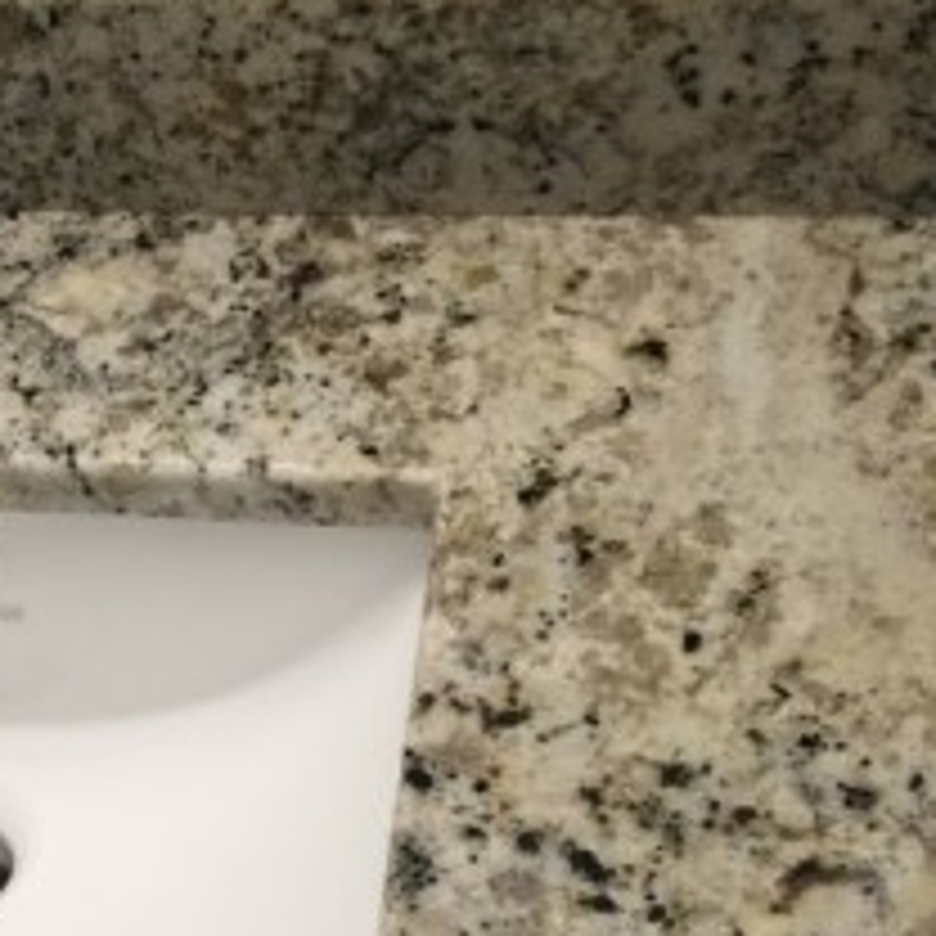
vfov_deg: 22.8
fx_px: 2264
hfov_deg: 22.7
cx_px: 63
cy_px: 819
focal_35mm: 74
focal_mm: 4.15
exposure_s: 1/15
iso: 50
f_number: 2.2
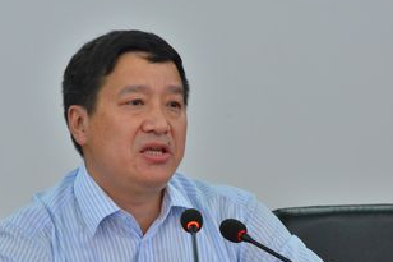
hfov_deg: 6.3
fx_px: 3546
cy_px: 195
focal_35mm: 325
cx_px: 230
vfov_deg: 4.2
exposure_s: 1/50
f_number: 13
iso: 6400
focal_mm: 200
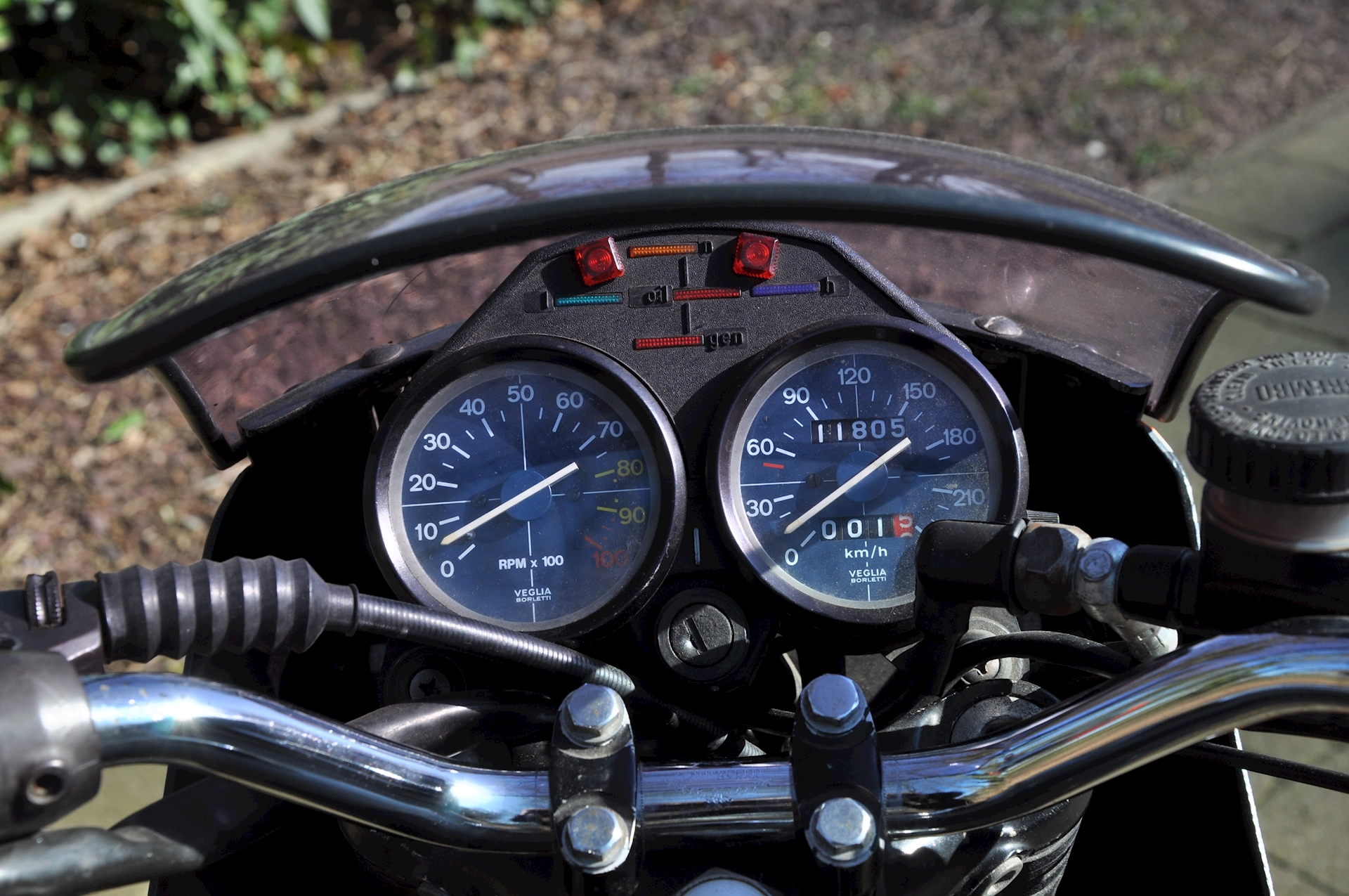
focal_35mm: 68
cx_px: 674
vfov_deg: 20.1
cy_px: 448
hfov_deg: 29.9
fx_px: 2526
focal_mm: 45
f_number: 9
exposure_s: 1/320
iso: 200
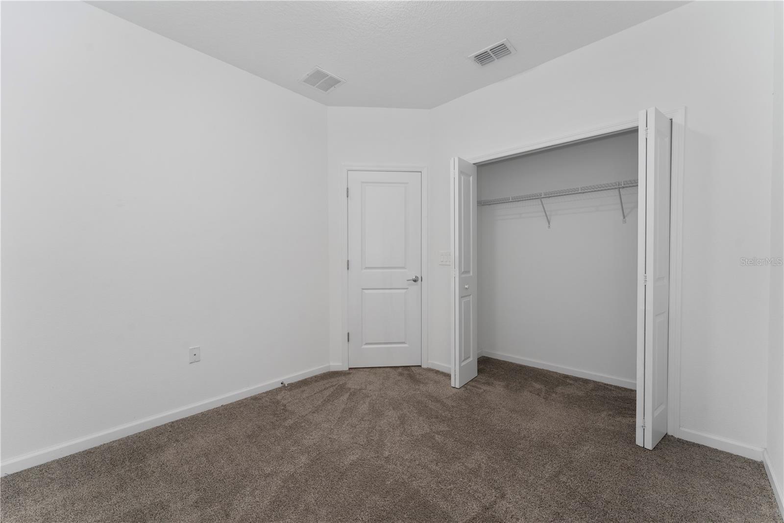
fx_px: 305
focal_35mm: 14
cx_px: 392
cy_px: 262
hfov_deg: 104.3
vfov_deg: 81.2
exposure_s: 1/10
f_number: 8
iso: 400
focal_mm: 14
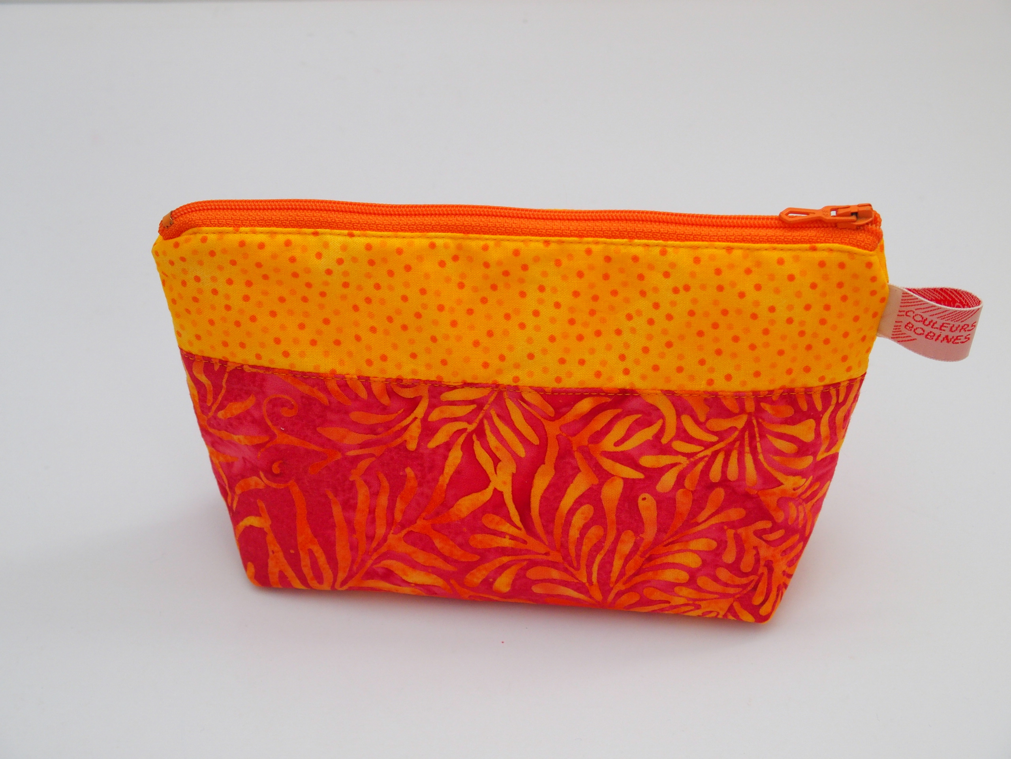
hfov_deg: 25.7
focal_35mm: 76
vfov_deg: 19.4
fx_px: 2220
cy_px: 380
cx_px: 506
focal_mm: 16.1
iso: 200
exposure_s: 1/100
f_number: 2.8
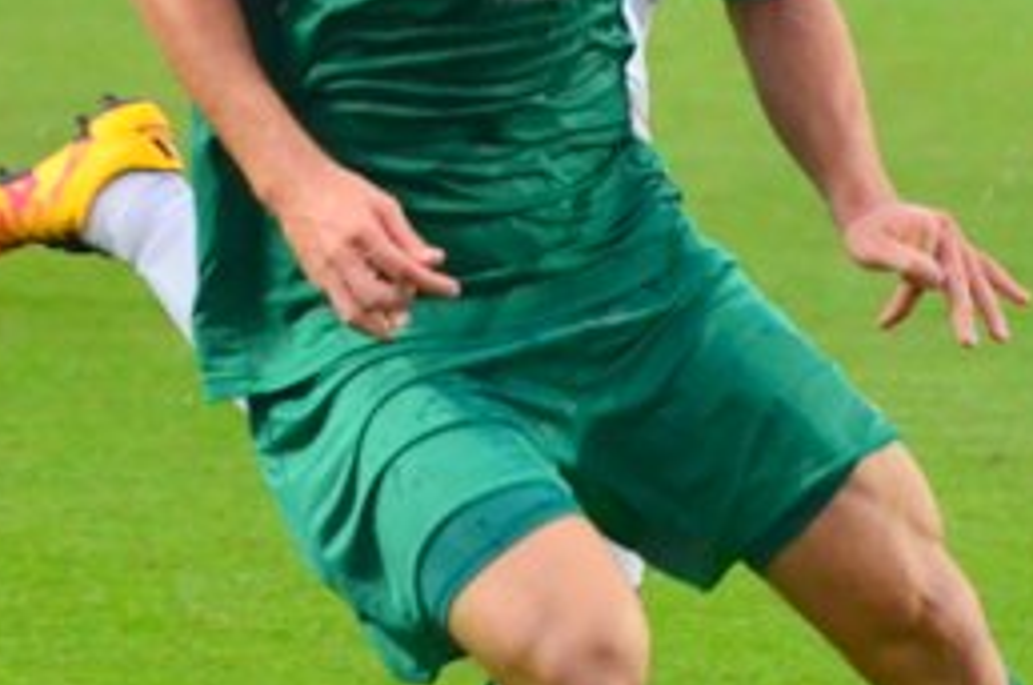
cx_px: 905
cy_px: 0
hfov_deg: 2.3
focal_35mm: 889
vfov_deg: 1.5
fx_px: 25462
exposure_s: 1/800
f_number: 5
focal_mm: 170
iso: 3200
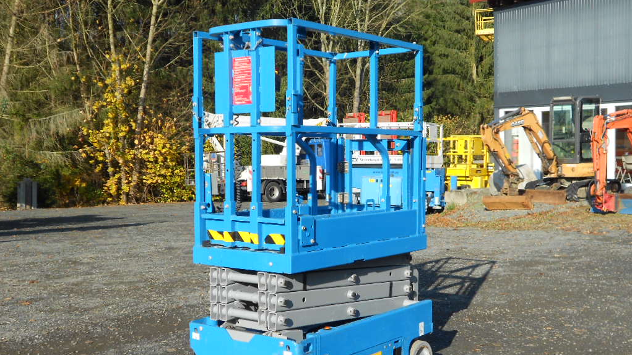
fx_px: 788
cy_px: 232
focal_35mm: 47
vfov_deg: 25.3
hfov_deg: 43.7
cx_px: 316
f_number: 4.2
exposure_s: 1/500
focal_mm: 7.7
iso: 80
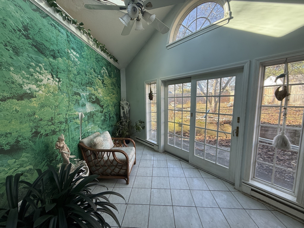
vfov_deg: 85.7
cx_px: 152
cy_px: 114
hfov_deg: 102.1
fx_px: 123
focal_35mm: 14
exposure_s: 1/99
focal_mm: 2.22
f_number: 2.2
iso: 64
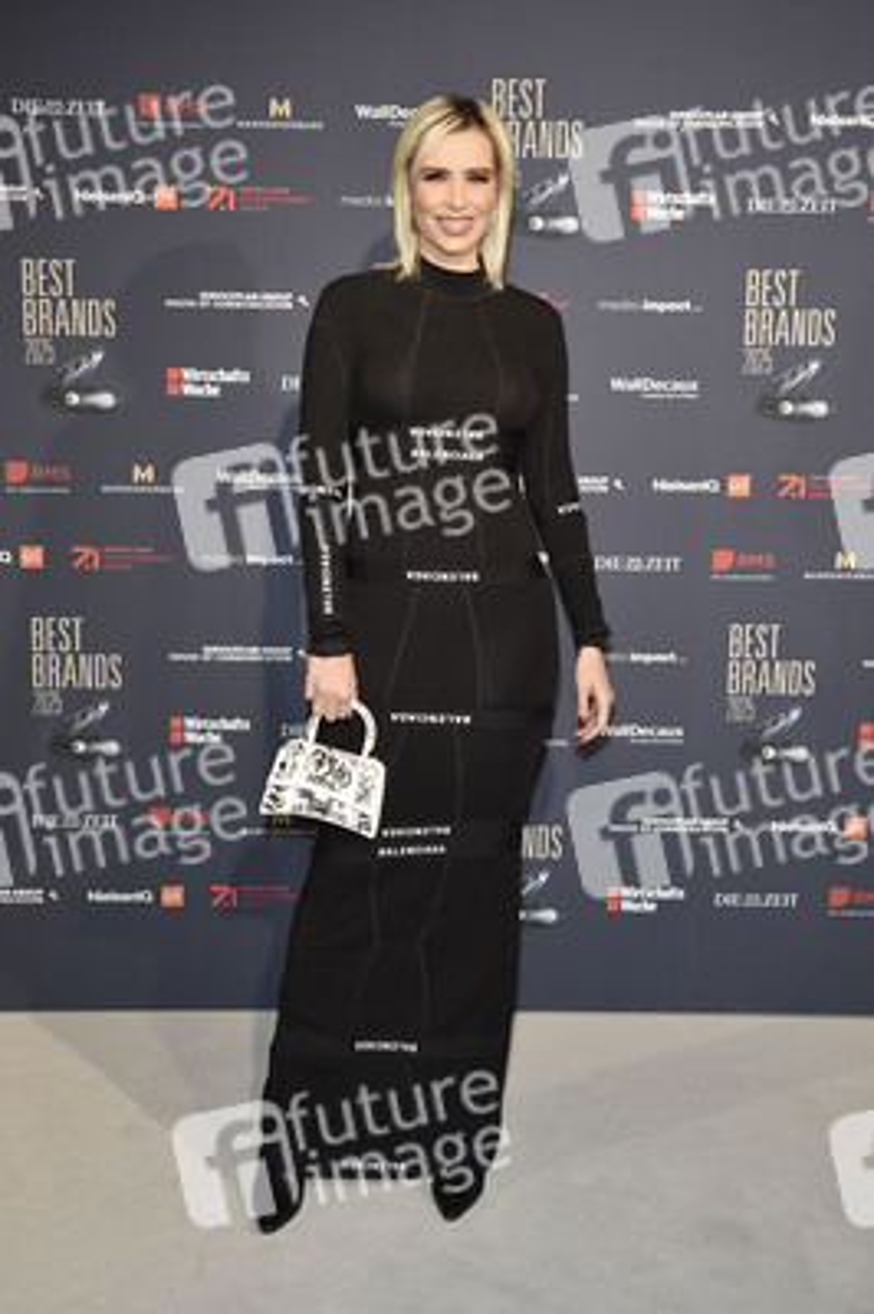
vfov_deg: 46.4
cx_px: 437
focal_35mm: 42
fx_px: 1532
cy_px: 657
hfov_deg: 31.8
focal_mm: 42
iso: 1250
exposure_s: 1/250
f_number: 7.1
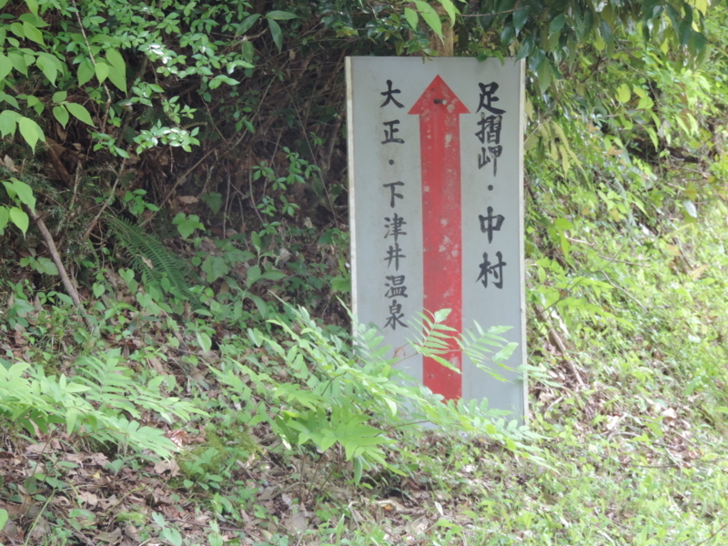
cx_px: 364
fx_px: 3575
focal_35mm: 170
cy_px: 273
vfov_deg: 8.7
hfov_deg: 11.6
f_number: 4.5
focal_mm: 30.3
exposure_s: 1/60
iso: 400
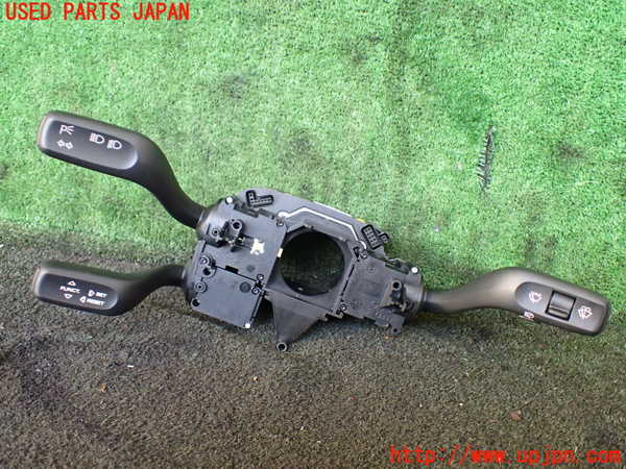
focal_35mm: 30
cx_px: 313
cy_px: 234
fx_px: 543
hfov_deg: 60.0
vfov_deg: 46.8
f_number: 2.3
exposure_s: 1/125
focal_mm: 5.4
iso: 640
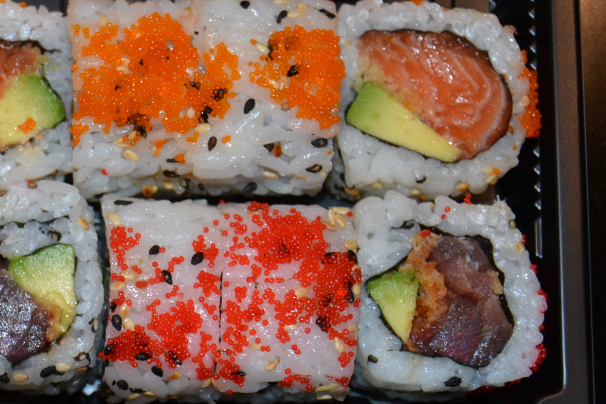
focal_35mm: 139
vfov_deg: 9.9
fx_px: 2340
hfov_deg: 14.5
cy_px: 110
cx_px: -28
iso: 640
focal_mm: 40
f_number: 4.5
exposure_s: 1/60
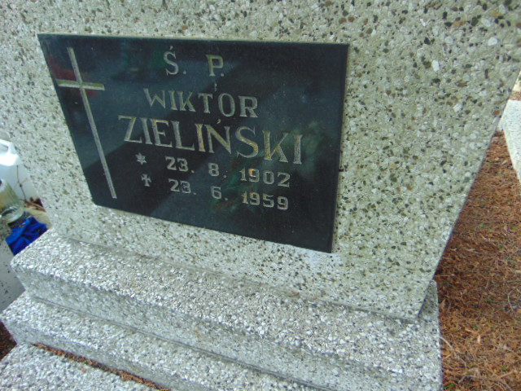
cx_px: 260
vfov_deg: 54.9
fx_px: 376
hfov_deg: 69.4
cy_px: 196
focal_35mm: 25
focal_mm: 4.5
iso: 80
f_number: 3
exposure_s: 1/50
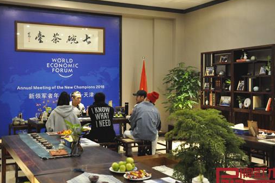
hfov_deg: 44.0
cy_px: 85
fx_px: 340
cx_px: 132
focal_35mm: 45
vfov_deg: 30.0
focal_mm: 25
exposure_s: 1/20
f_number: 4.5
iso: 2500
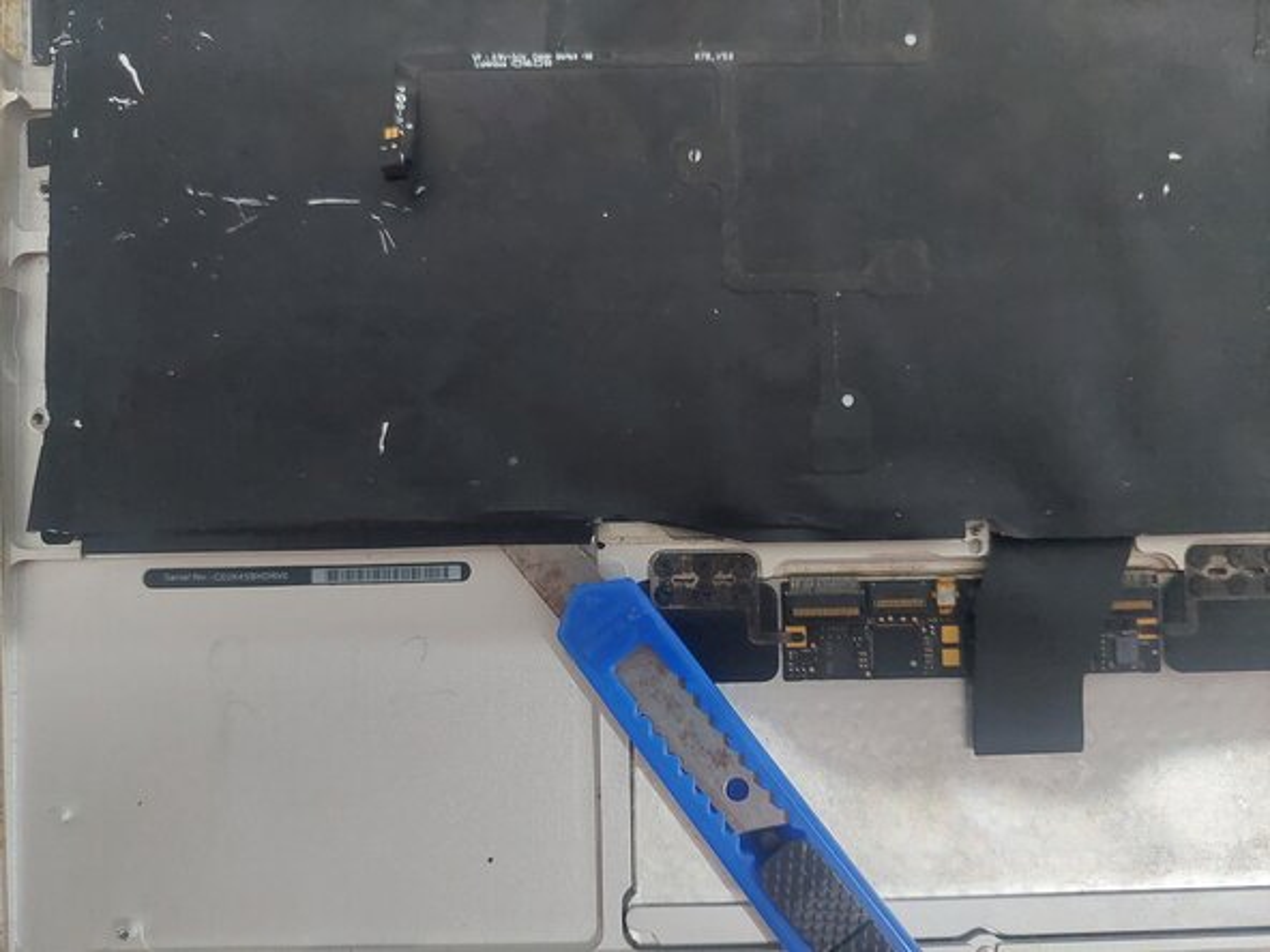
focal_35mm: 24
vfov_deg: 56.8
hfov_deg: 71.6
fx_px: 881
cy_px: 476
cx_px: 635
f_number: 1.8
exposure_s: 1/24
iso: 1000
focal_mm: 5.23
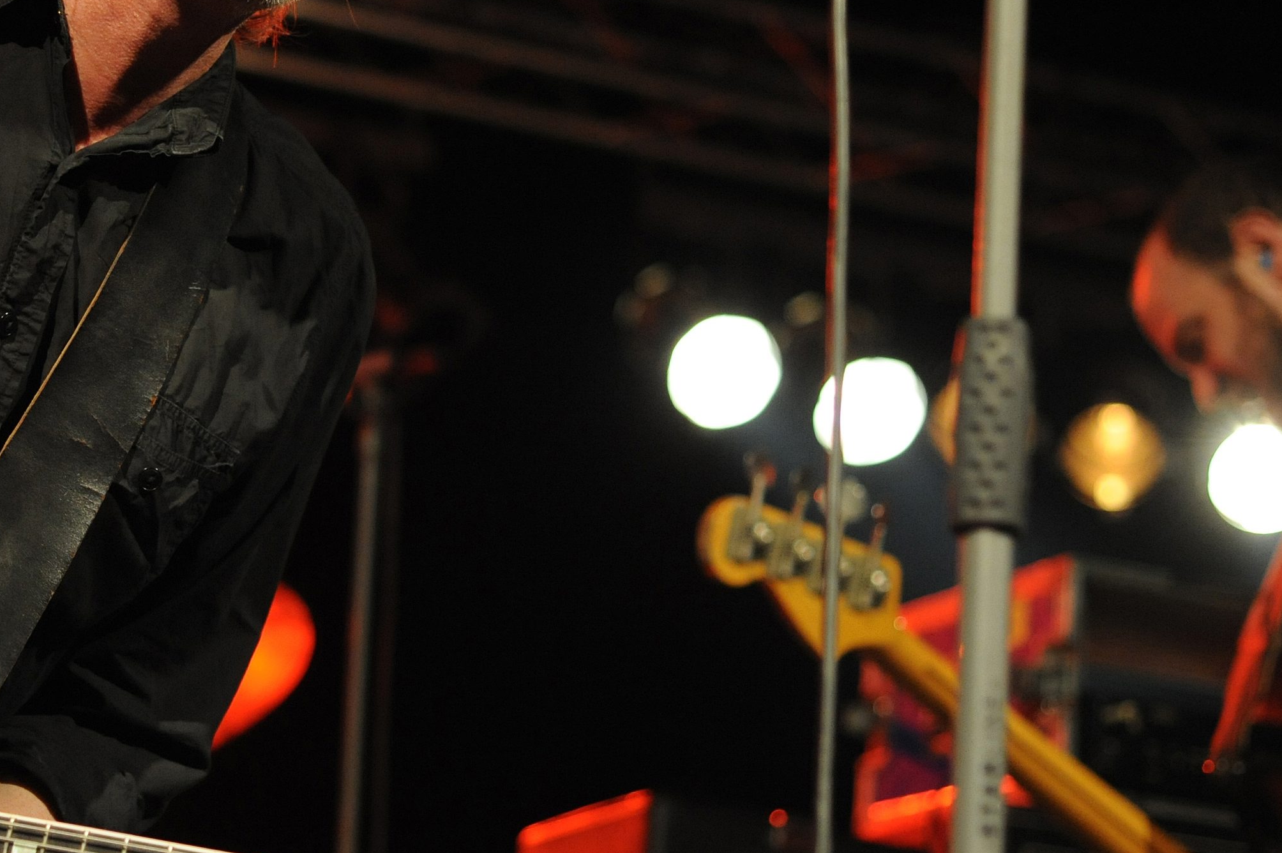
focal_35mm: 106
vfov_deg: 12.9
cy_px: 303
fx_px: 3772
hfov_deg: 19.0
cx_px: 149
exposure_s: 1/400
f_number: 3.2
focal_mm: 50
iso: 2000
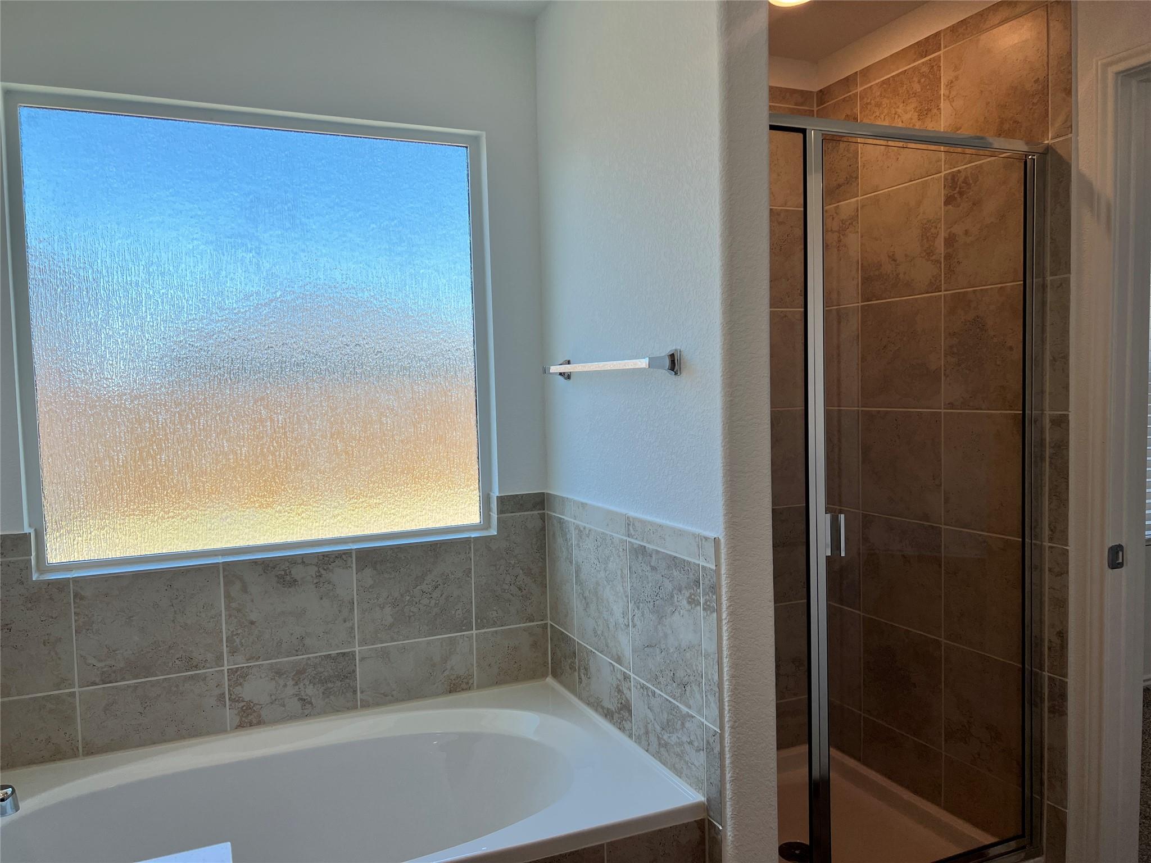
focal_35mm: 26
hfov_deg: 67.3
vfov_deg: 53.1
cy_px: 432
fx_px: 865
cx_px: 576
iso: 50
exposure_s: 1/758
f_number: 1.5
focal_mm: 5.7
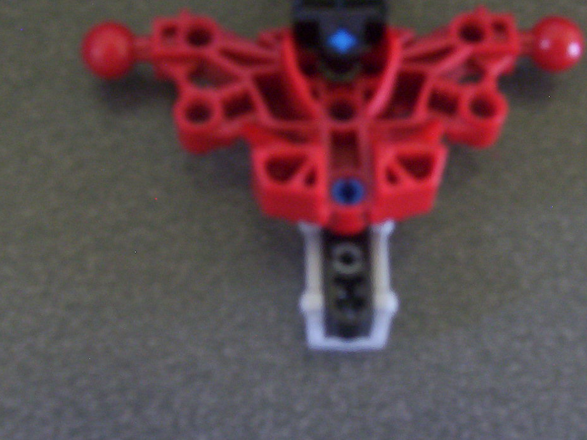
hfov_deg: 25.6
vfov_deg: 19.3
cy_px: 279
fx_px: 1288
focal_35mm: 76
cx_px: 339
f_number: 2.73
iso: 100
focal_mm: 5.77
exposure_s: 1/2
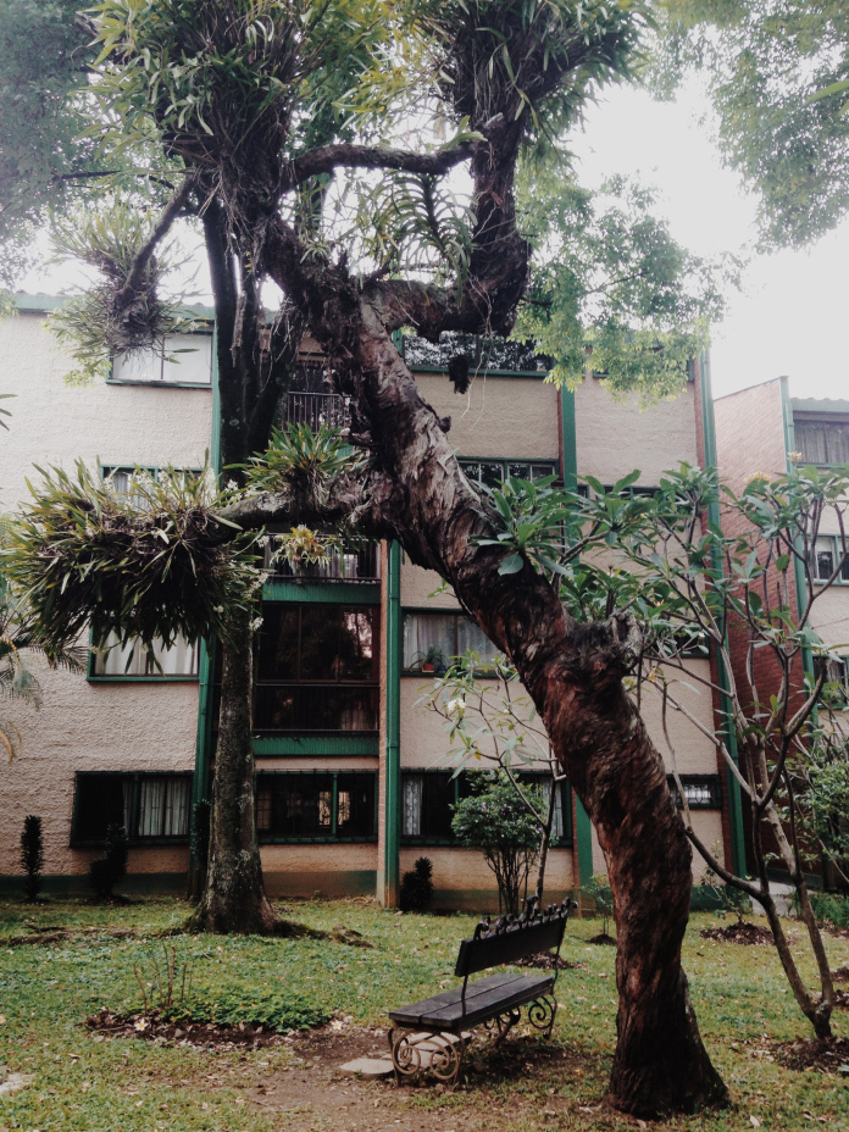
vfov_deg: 55.4
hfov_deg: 42.9
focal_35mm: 33
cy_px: 566
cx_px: 424
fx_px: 1079
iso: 50
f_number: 2.4
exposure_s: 1/120
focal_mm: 4.12
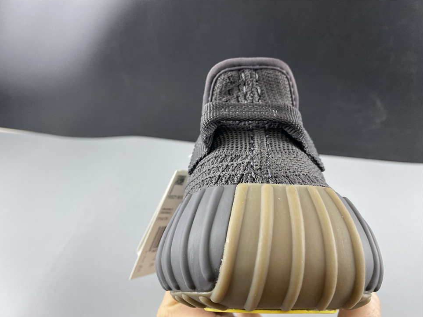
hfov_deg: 65.3
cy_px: 162
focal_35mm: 27
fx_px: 330
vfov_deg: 51.3
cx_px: 205
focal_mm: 4.25
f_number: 1.8
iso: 100
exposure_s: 1/100
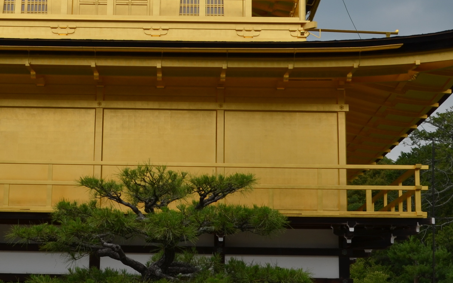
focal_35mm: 94
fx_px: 1160
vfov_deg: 13.7
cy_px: -3
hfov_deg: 22.0
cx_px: 168
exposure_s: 1/250
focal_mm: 26
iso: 110
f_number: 8
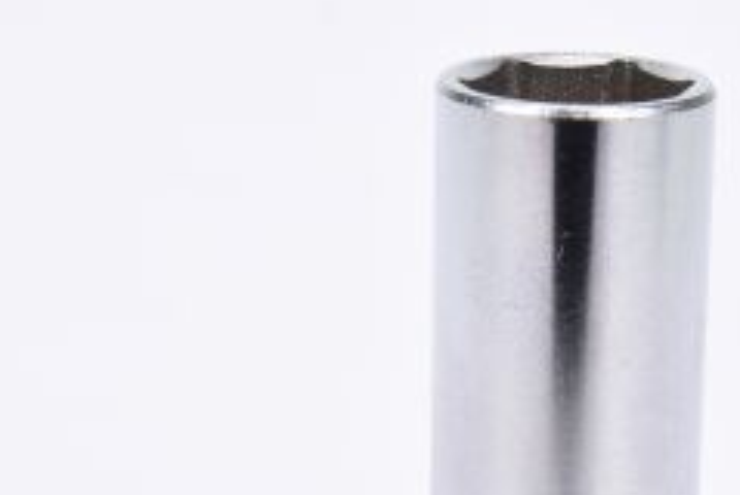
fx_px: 3540
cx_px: 568
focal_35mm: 172
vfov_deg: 8.0
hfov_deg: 11.9
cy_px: 492
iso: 250
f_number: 16
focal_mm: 50
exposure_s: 1/125
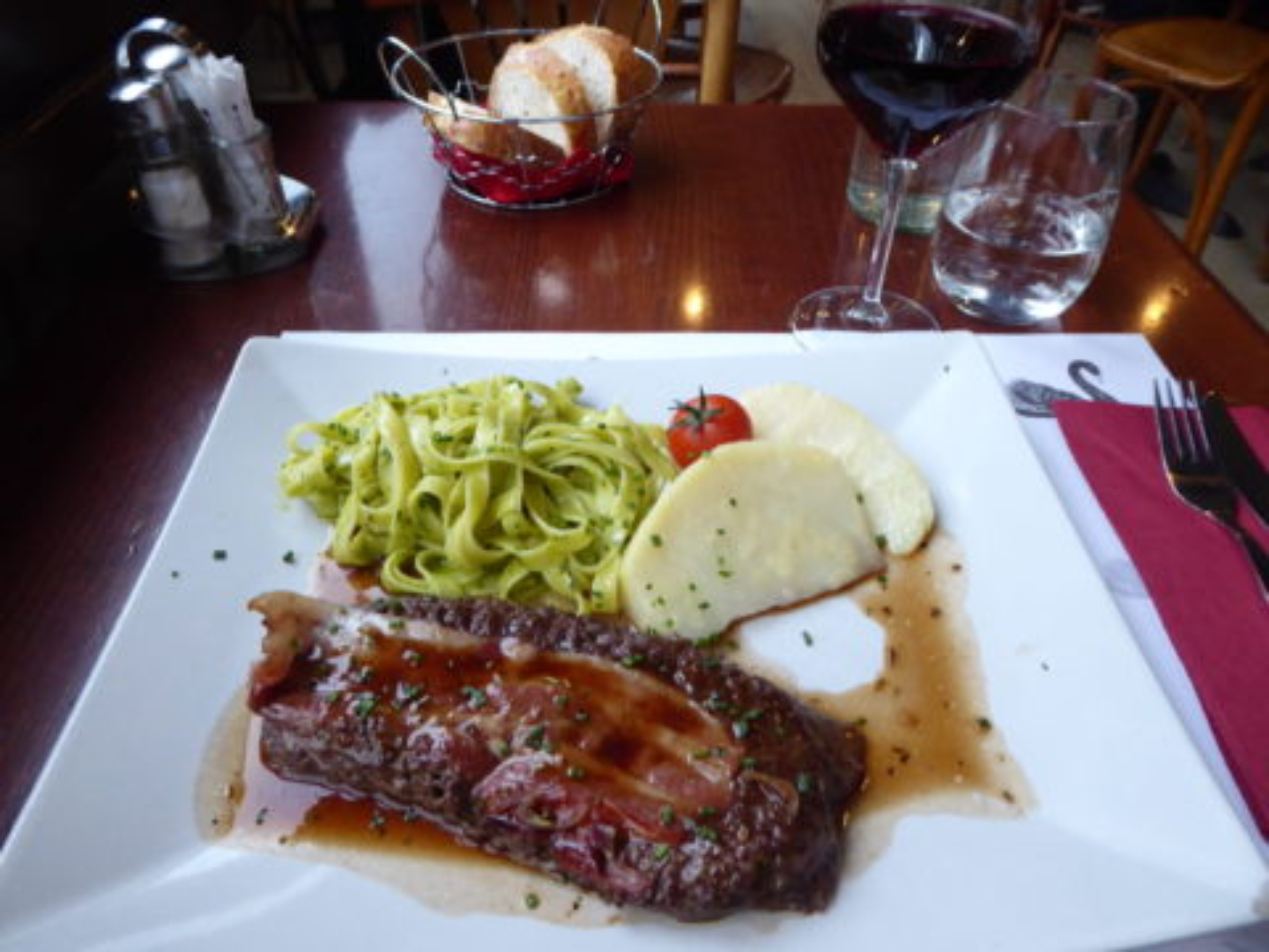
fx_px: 880
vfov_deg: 56.8
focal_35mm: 24
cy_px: 476
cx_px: 634
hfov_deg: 71.6
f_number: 3.3
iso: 400
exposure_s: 1/60
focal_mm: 4.3
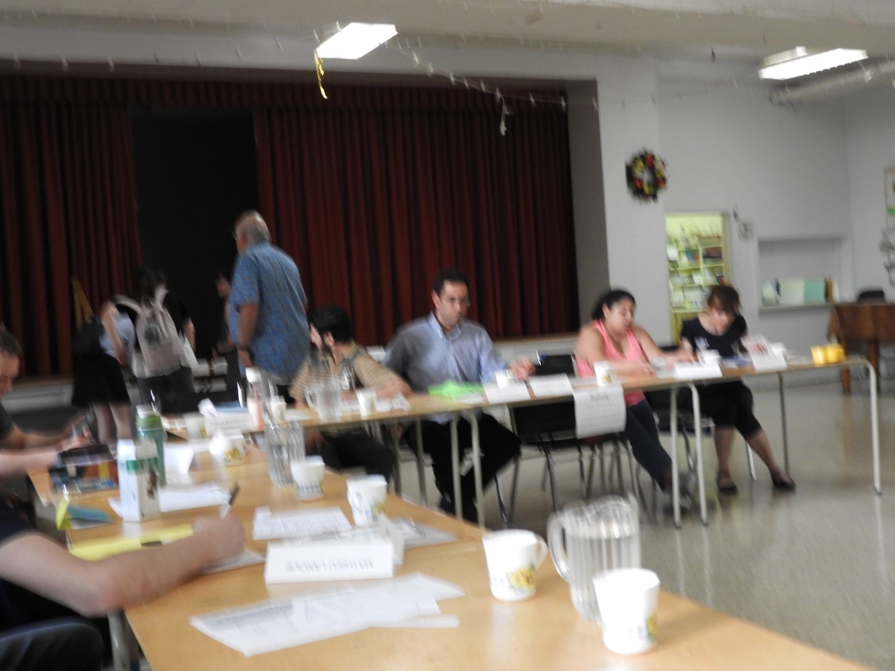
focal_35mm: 45
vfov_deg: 32.2
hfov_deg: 42.1
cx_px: 448
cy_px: 336
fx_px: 1163
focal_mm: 8.1
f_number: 4
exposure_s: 1/25
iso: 400
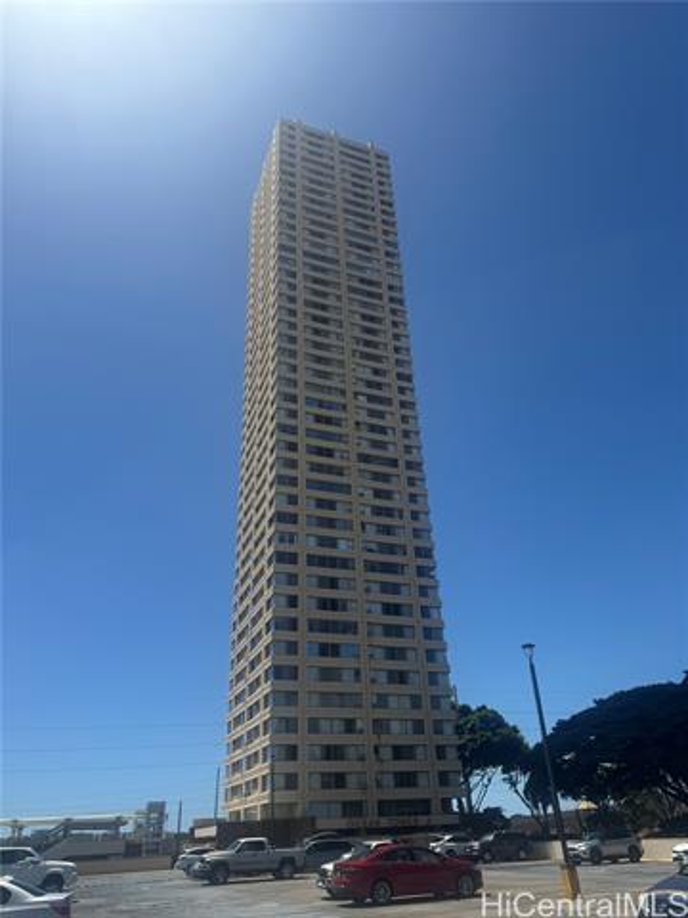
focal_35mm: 24
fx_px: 636
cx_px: 344
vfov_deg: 71.6
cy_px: 459
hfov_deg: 56.8
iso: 80
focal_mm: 6.76
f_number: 1.78
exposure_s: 1/6711
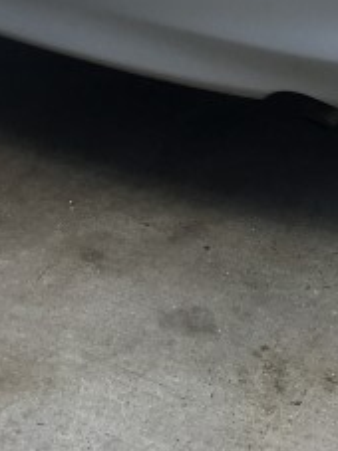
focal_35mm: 131
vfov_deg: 13.9
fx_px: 1707
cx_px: 276
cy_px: -276
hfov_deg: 11.3
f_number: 2.2
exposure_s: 1/705
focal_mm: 4.15
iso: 25
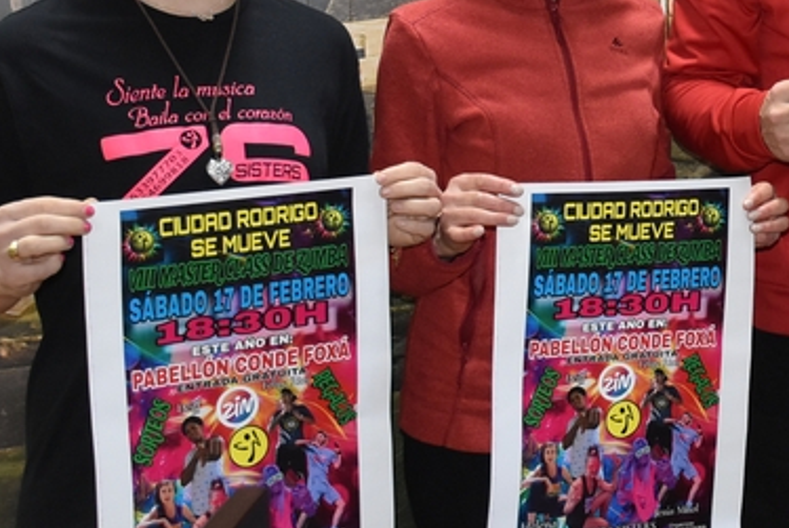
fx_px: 2370
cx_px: 894
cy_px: 95
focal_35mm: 108
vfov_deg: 12.7
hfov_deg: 18.1
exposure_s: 1/60
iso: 1800
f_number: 4
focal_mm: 30
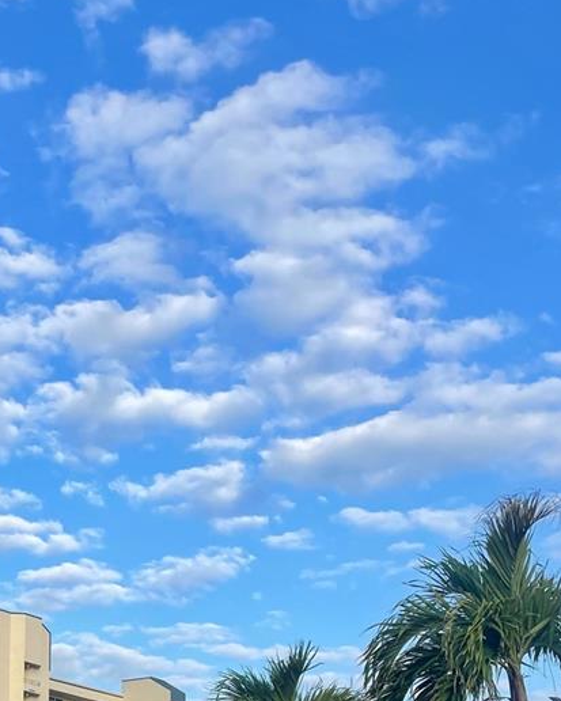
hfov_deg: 24.9
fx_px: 1224
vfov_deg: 29.0
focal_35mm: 59
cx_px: 35
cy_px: 763
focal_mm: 4.2
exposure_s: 1/2174
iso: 32
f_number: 1.6
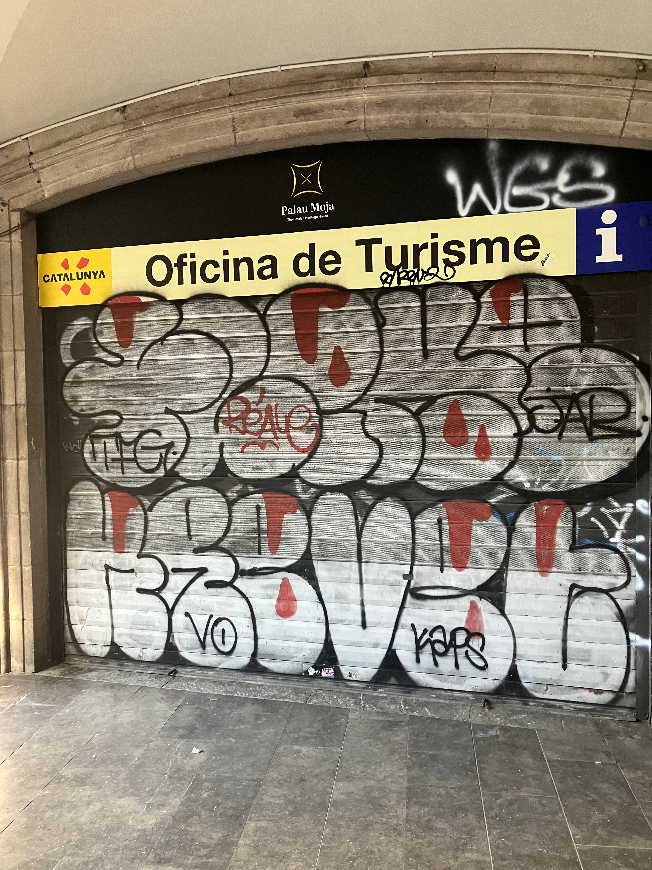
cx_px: 326
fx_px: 703
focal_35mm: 28
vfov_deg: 63.4
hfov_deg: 49.7
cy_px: 435
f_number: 1.8
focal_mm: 3.99
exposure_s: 1/60
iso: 200
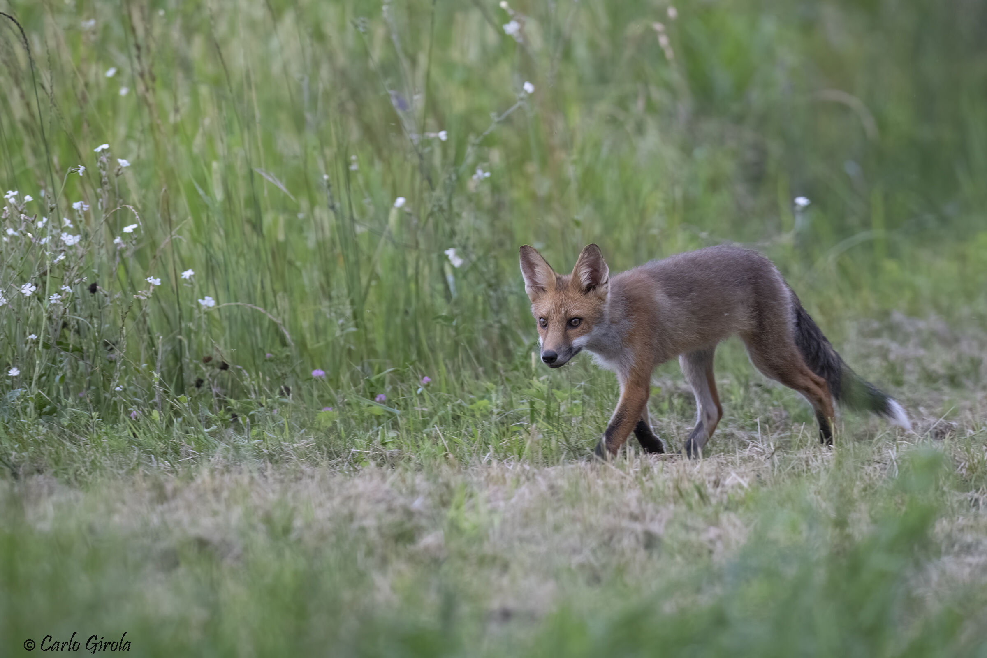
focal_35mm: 600
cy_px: 329
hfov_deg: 3.4
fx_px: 16449
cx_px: 494
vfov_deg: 2.3
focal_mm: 600
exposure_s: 1/320
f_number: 5.6
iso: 2500
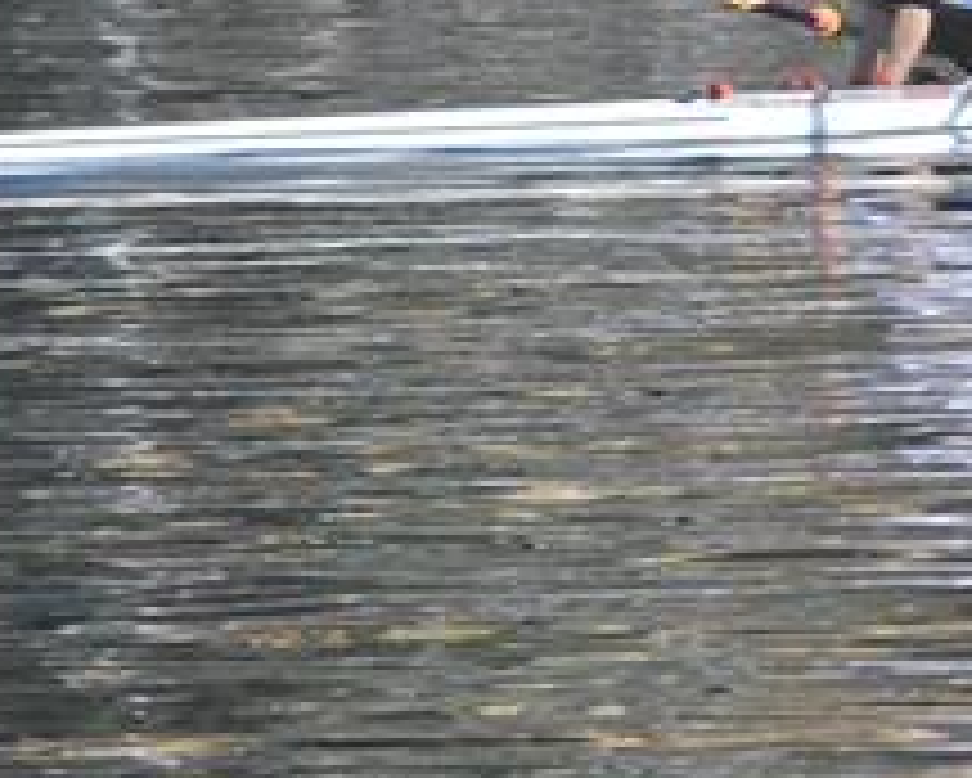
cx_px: 1433
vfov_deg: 1.4
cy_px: 283
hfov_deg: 1.8
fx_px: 31457
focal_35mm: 1093
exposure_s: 1/640
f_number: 6.3
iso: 220
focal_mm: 155
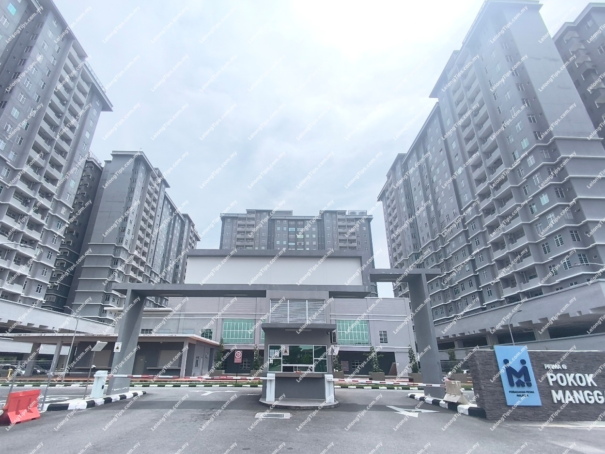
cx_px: 302
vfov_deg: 81.8
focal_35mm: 15
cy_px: 227
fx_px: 262
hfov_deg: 98.2
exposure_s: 1/3017
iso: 50
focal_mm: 1.65
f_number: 2.2
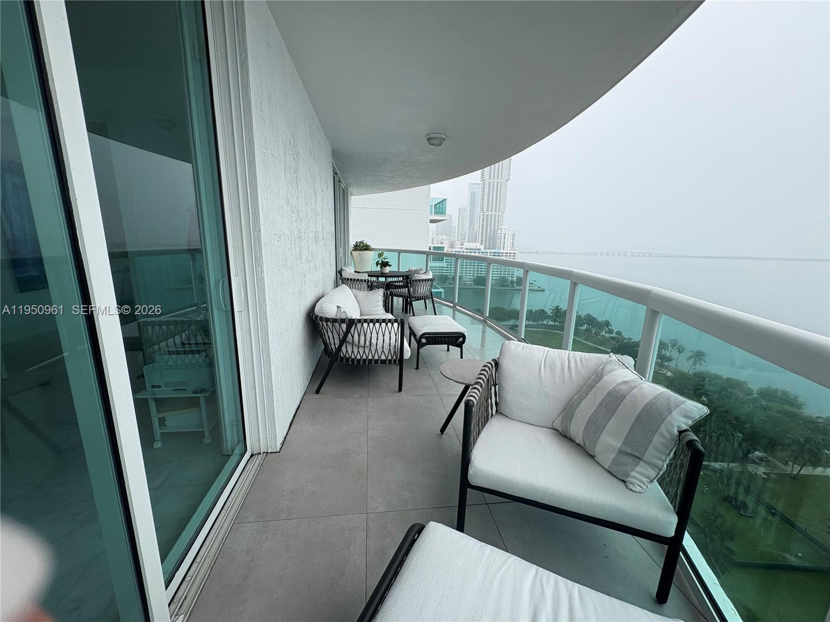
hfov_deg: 102.1
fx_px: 336
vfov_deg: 85.7
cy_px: 311
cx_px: 415
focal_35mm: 14
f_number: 2.2
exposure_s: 1/734
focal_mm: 2.22
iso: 40
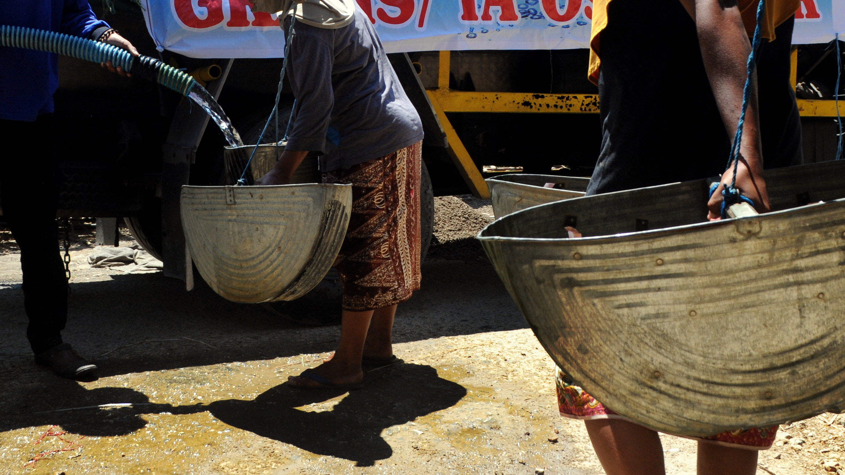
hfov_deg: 42.0
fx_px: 1098
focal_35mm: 49
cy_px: 66
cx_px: 373
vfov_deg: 23.9
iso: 320
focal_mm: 20
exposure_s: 1/500
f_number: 8
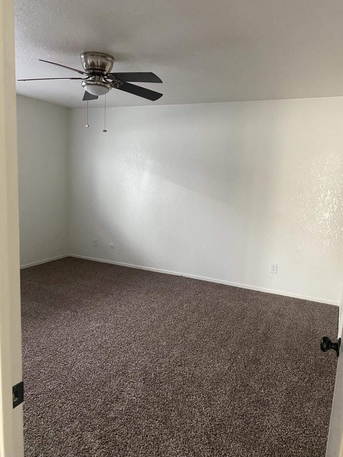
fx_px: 344
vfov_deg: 67.3
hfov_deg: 53.1
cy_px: 228
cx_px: 172
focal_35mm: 26
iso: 400
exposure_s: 1/60
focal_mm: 4.25
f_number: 1.8
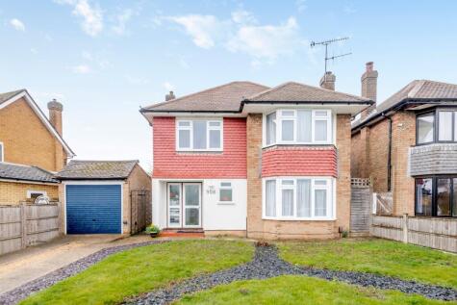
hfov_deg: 86.9
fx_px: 241
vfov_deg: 64.6
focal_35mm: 19
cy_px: 152
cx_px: 228
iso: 200
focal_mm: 19
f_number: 7.1
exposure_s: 1/50
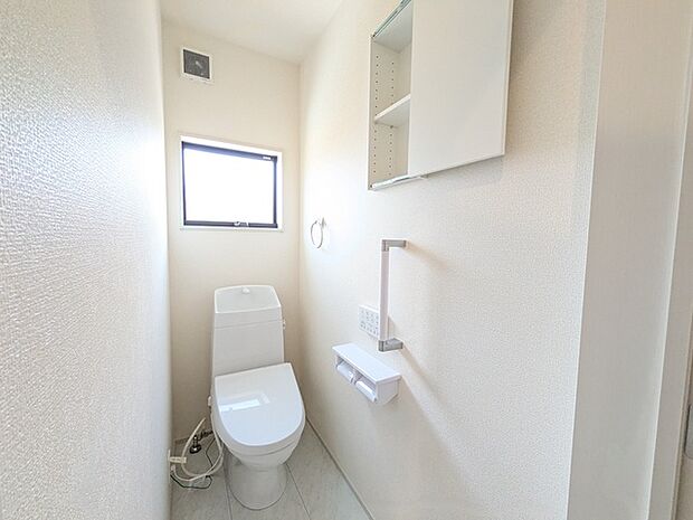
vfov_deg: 85.7
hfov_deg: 102.1
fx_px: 280
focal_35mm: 14
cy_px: 260
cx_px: 346
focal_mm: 1.83
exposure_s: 1/120
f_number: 2.2
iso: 533
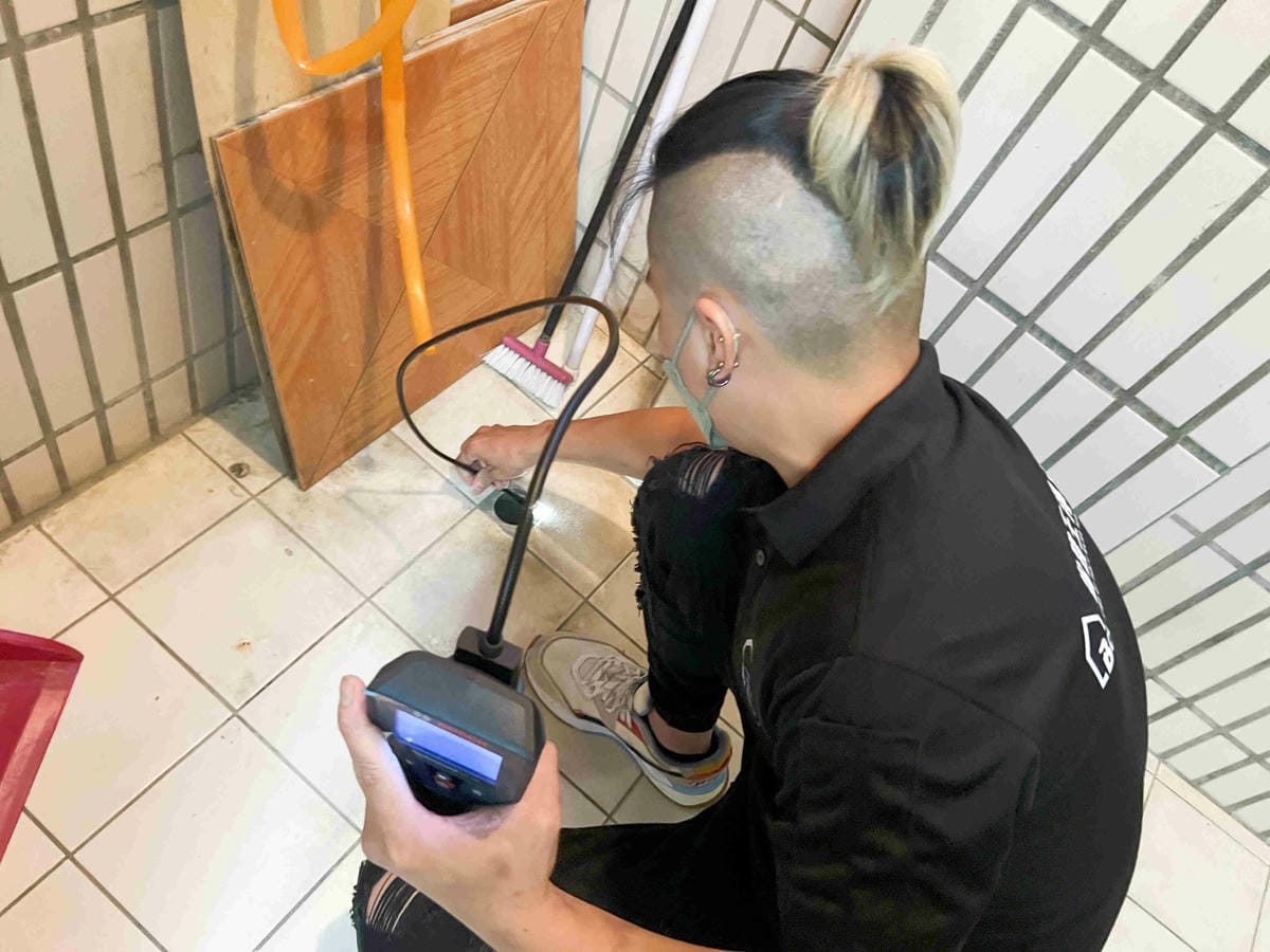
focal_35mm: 26
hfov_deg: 67.3
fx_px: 954
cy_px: 476
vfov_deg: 53.1
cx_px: 635
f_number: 1.5
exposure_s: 1/40
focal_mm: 5.7
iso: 640
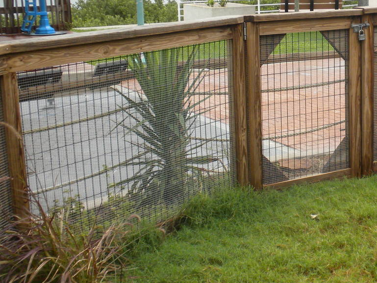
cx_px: 314
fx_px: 839
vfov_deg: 19.1
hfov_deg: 24.8
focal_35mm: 77
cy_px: 116
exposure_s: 1/500
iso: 75
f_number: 3.5
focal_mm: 6.6
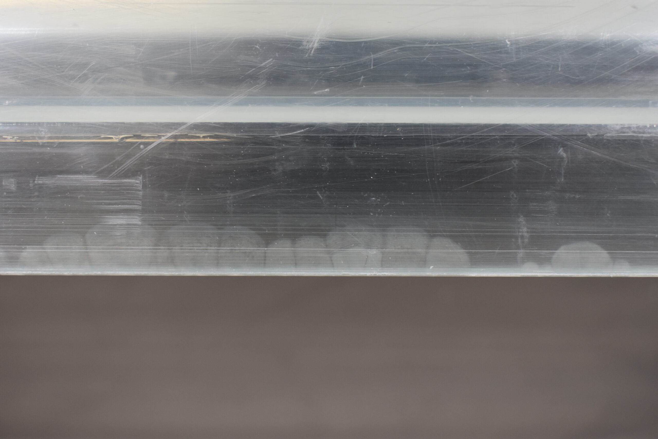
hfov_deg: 37.8
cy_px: 220
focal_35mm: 52
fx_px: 960
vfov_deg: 25.8
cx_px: 329
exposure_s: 1/60
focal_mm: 35
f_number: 5.6
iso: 720
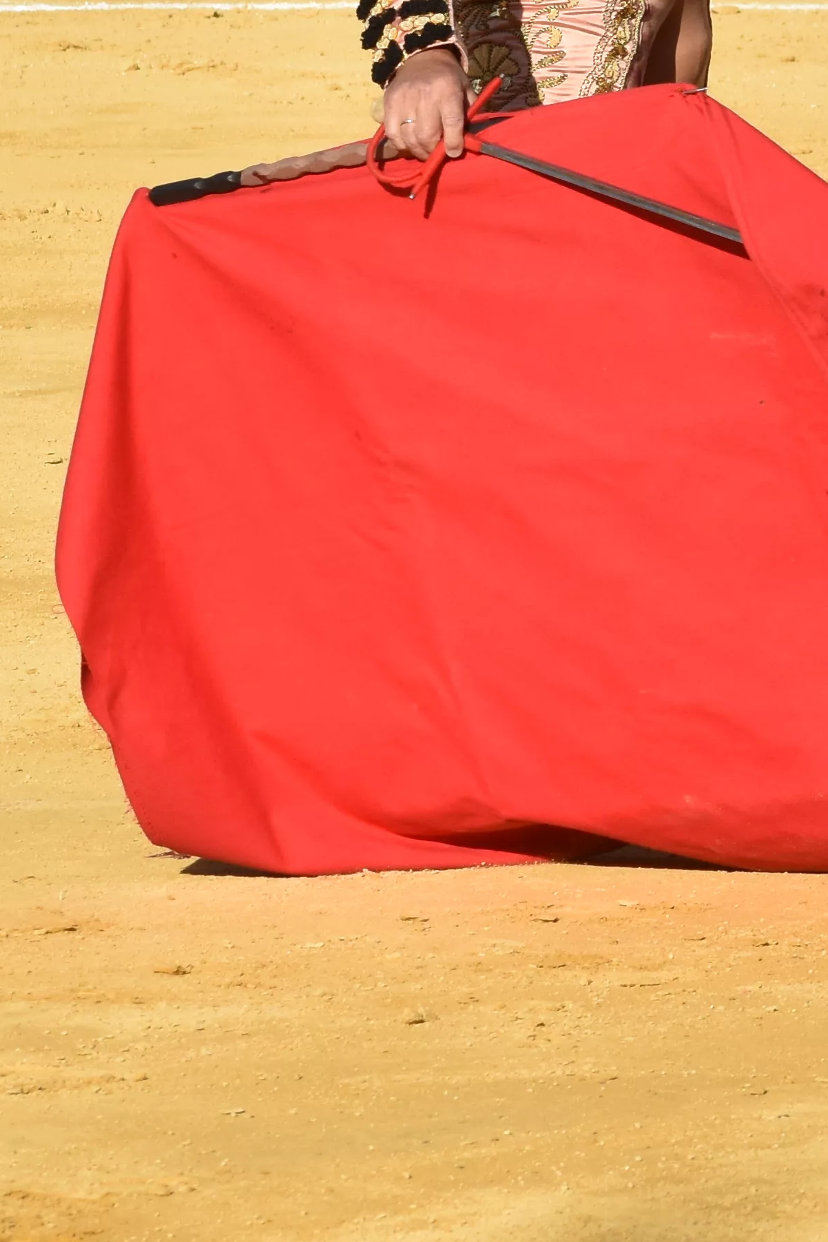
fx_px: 18939
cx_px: 1137
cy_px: 182
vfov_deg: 3.8
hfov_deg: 2.5
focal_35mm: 549
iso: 400
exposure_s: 1/1250
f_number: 9
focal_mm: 110
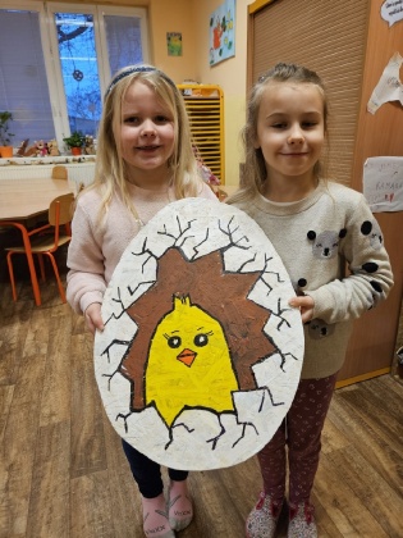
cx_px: 202
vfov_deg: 73.9
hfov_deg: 58.9
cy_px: 269
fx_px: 357
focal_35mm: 23
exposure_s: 1/100
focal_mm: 5.4
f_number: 1.8
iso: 250
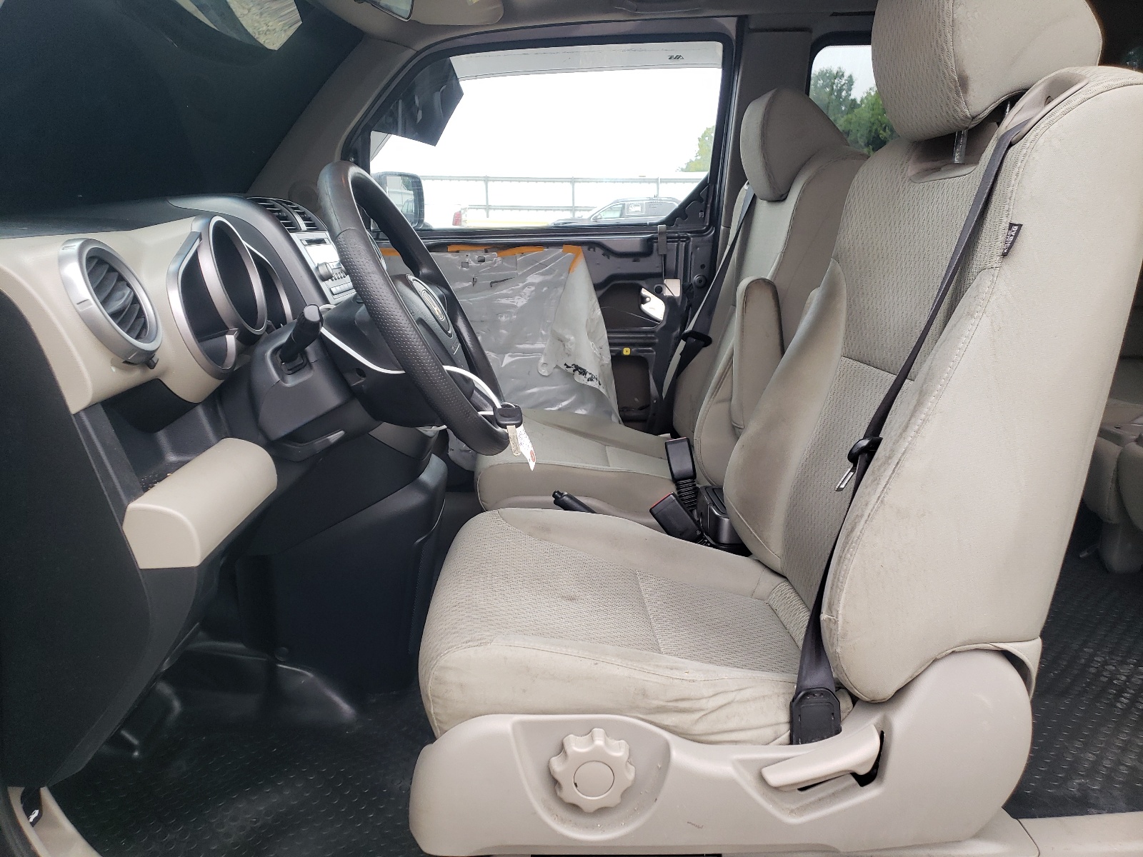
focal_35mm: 26
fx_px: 859
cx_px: 572
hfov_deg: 67.3
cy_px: 428
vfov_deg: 53.1
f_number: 1.5
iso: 73
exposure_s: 1/100
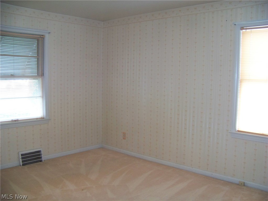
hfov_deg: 51.4
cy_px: 100
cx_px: 134
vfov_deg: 39.7
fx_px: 279
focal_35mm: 36
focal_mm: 5.85
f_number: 2.8
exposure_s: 1/30
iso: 200
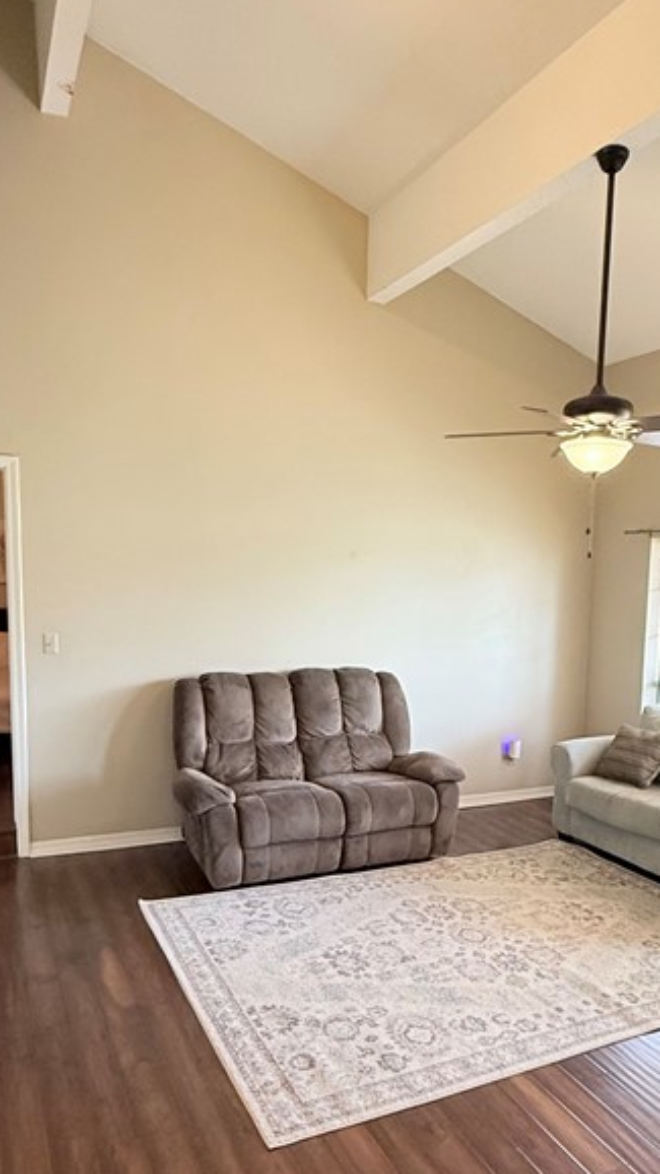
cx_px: 396
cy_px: 691
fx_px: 840
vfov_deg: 69.3
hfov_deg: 42.7
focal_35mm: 27
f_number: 2.2
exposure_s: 1/120
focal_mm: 2.22
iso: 400
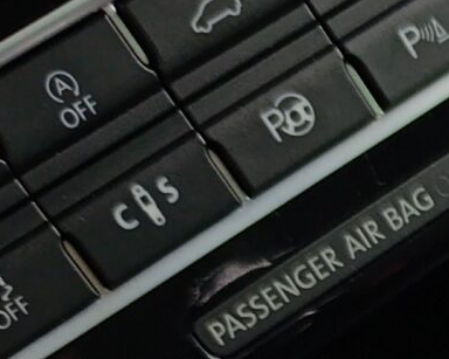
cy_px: 862
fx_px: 1993
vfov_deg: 9.2
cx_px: 1137
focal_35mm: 150
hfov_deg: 10.7
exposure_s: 1/100
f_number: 1.6
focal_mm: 6.14
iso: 160
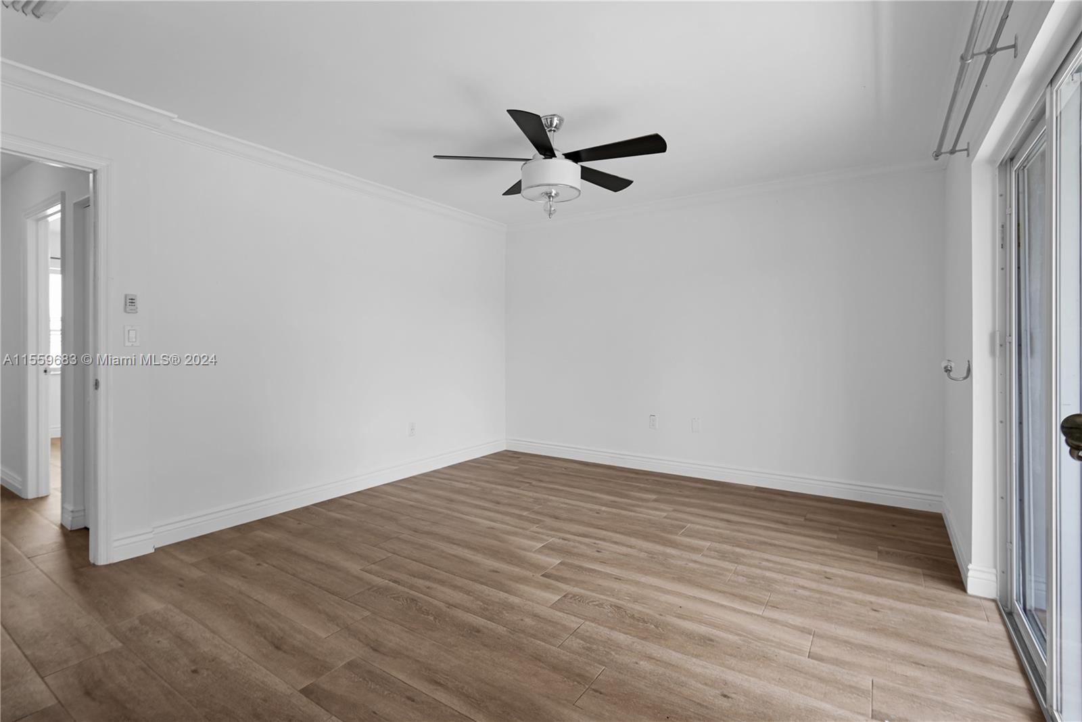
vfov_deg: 72.1
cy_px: 361
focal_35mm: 16
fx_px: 496
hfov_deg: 95.0
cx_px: 541
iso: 100
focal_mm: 16.5
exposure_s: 1/40
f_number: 4
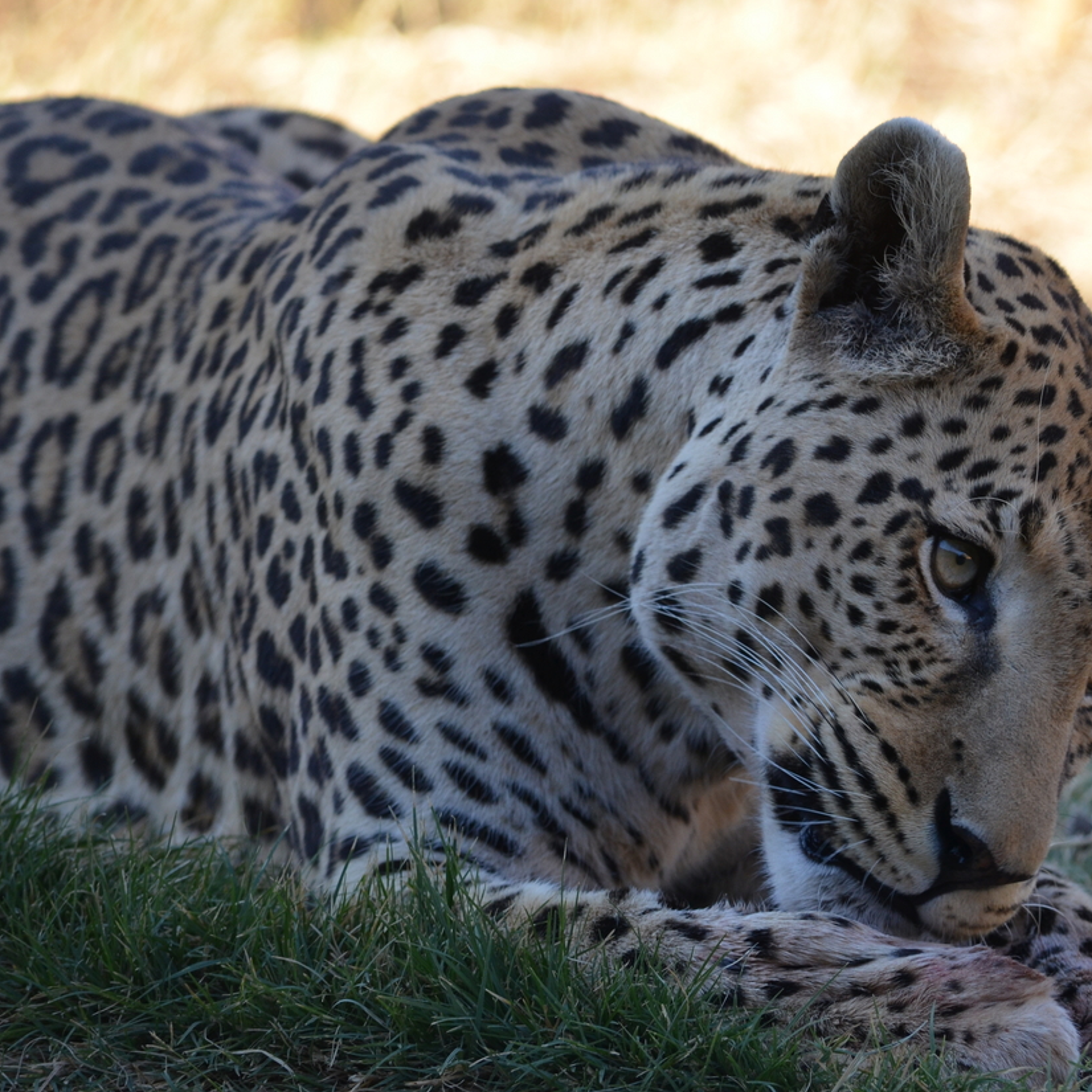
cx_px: 792
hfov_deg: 4.4
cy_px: 556
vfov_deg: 4.4
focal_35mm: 395
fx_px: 14098
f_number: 5
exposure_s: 1/320
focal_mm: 200
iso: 400
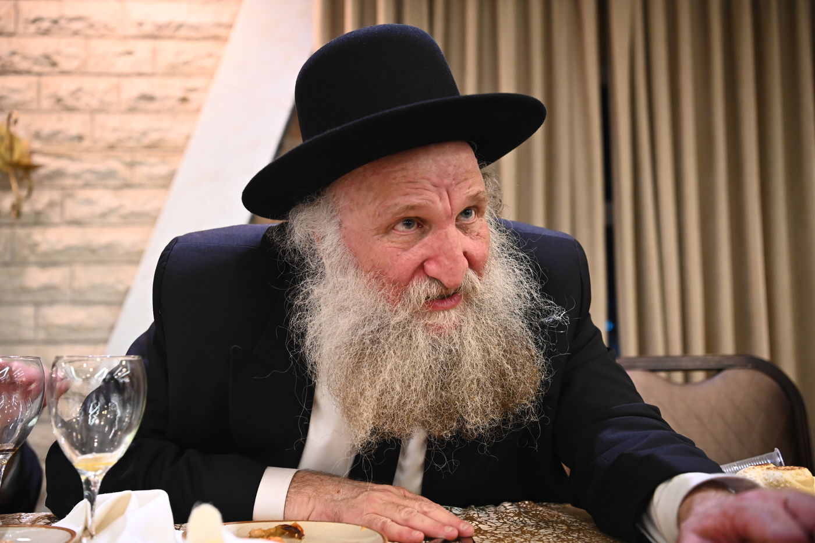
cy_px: 272
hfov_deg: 48.5
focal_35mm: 40
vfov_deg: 33.4
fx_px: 905
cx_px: 408
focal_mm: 40
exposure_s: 1/160
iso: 2000
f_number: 3.5
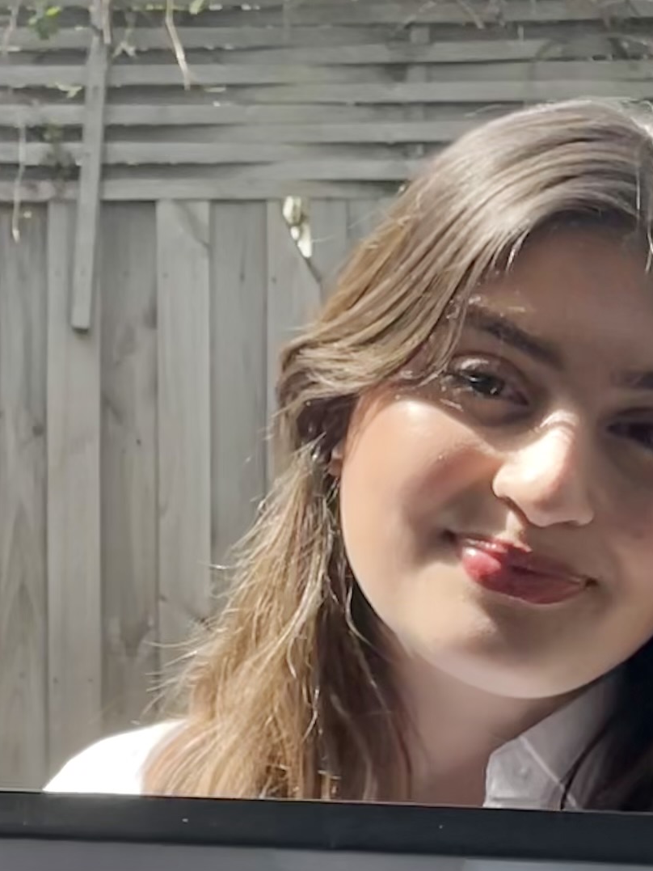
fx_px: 2163
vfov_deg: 22.8
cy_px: 433
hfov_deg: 17.1
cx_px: 209
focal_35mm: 86
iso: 25
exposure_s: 1/684
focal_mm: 2.69
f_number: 1.9
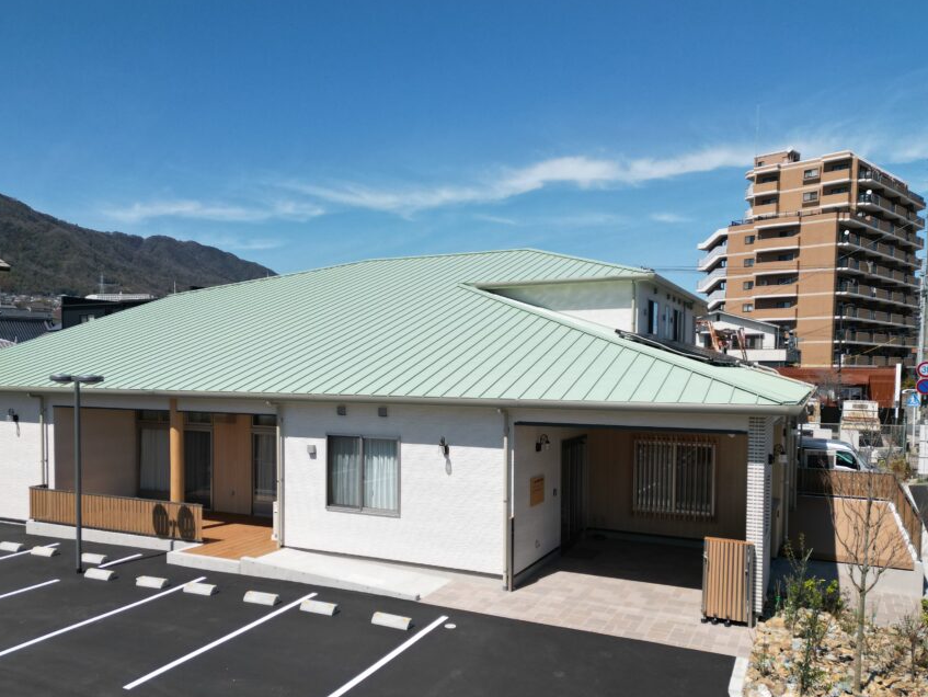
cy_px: 408
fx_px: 778
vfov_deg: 48.1
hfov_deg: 61.5
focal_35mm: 29
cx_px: 421
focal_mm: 6.72
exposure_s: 1/320
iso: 200
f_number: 1.7
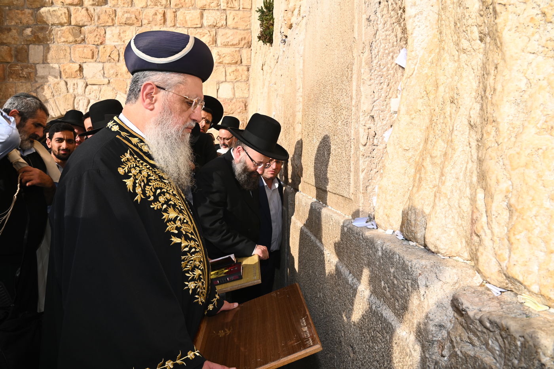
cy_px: 184
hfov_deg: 73.8
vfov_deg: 53.1
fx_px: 369
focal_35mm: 24
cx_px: 277
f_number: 14
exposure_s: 1/125
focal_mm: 24
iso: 160
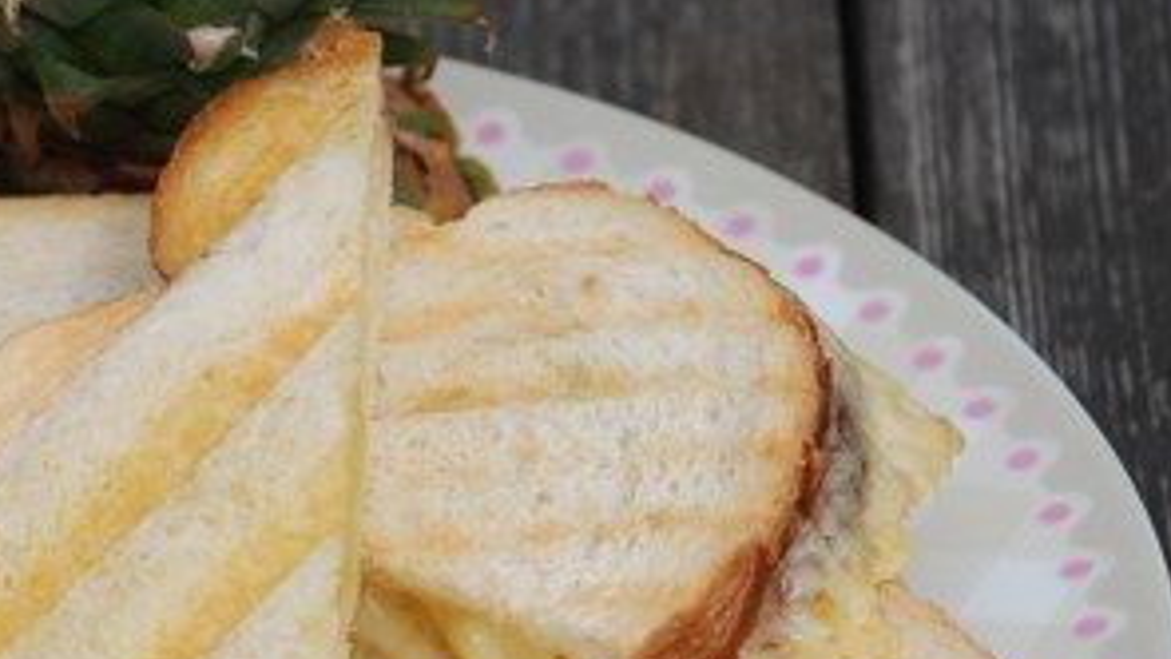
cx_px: 103
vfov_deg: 3.2
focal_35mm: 384
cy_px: 318
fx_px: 11924
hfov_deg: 5.6
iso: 160
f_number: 6.3
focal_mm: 90
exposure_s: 1/640
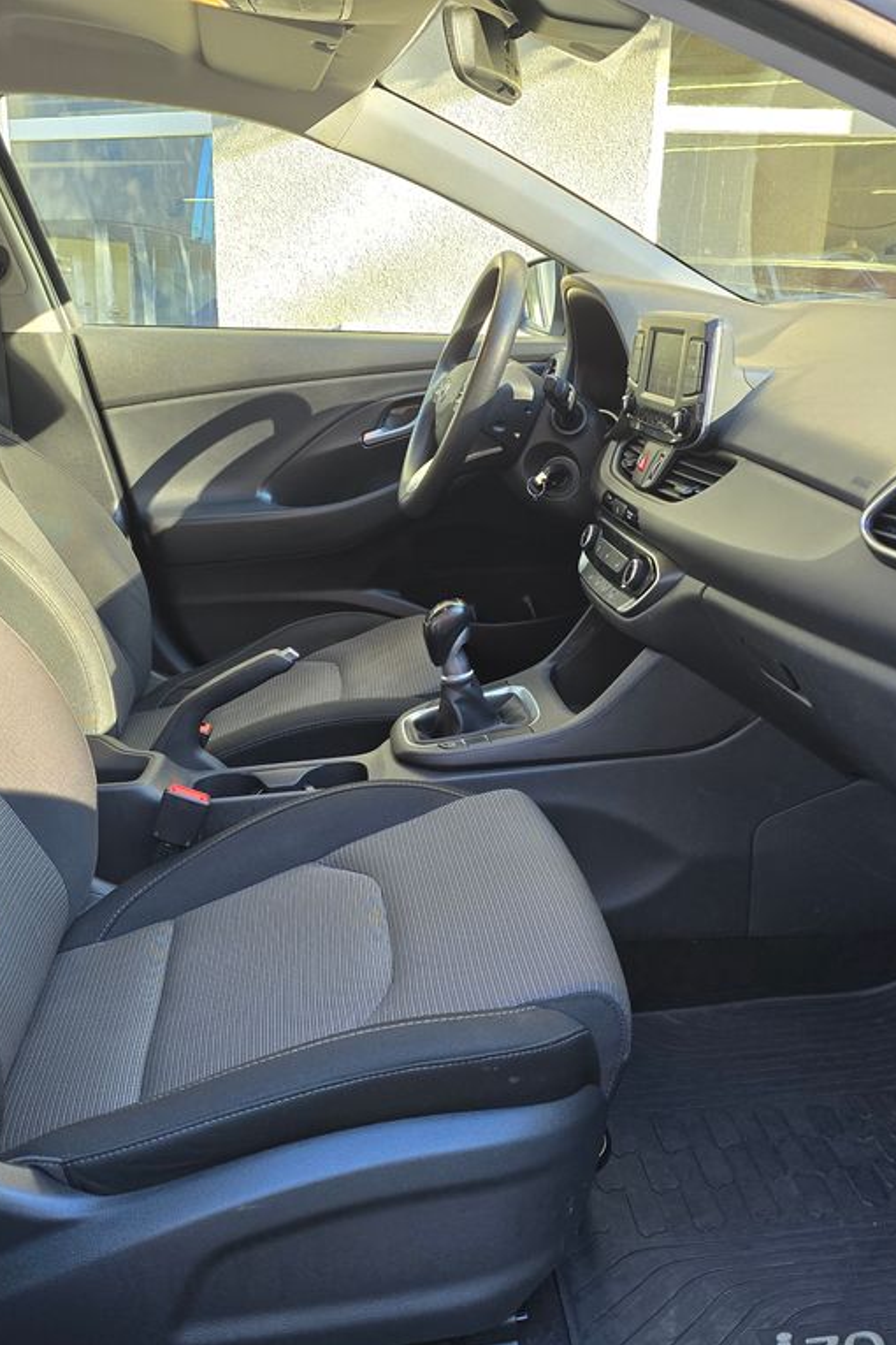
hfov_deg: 41.1
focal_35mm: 32
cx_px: 409
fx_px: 1195
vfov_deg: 58.7
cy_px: 673
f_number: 1.7
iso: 125
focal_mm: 6.3
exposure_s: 1/180
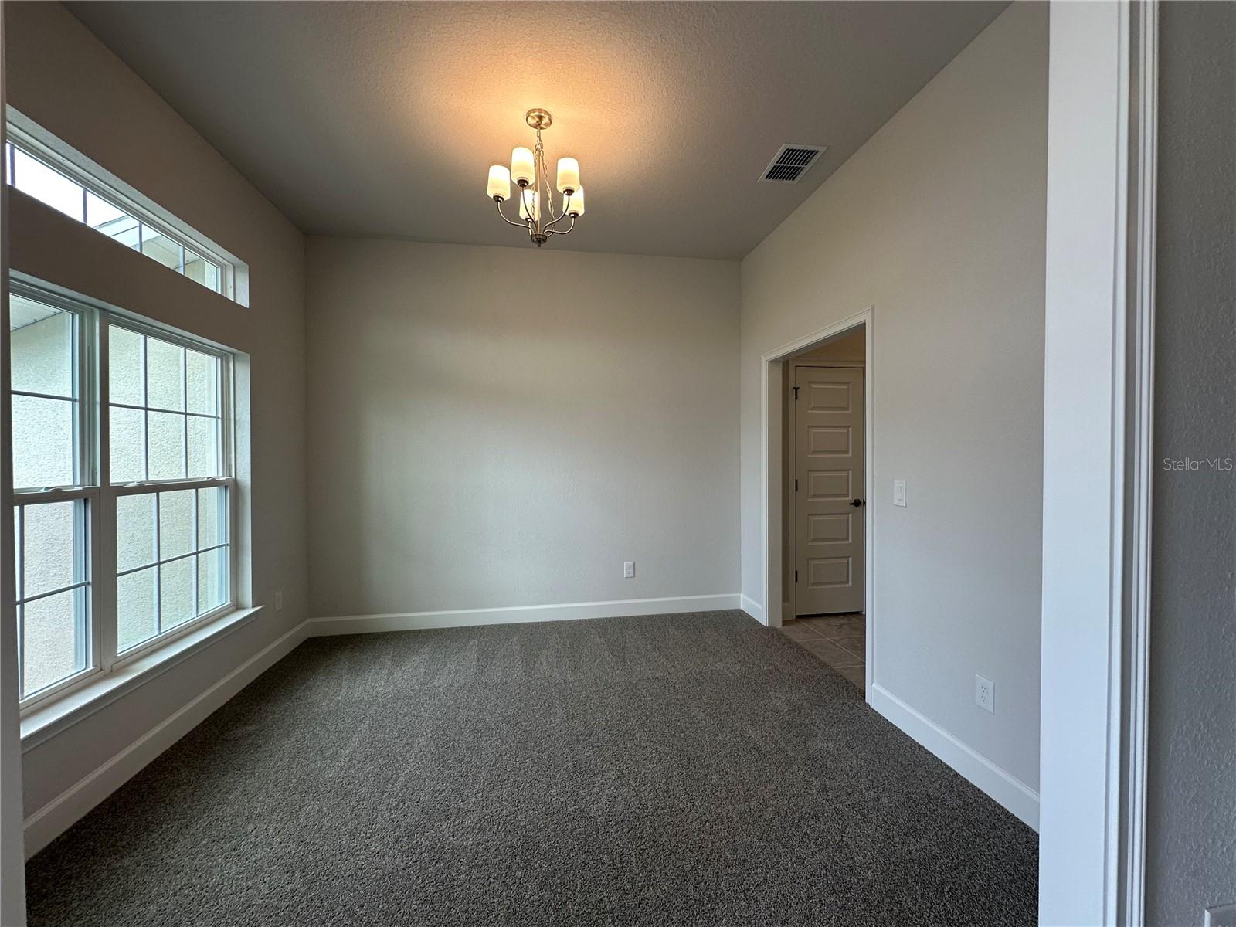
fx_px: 500
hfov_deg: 102.1
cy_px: 464
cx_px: 618
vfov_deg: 85.7
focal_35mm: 14
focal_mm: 2.22
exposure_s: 1/120
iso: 80
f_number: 2.2
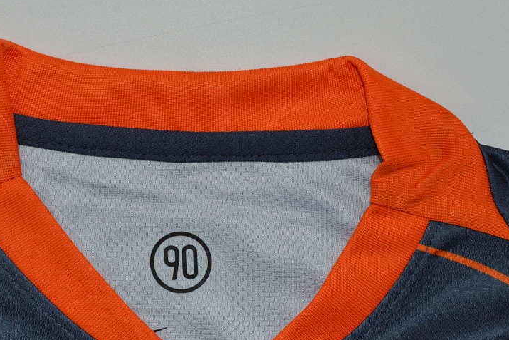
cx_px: 218
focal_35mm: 86
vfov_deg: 15.9
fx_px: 1216
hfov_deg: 23.6
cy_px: 194
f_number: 13
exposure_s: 1/200
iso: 400
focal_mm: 38
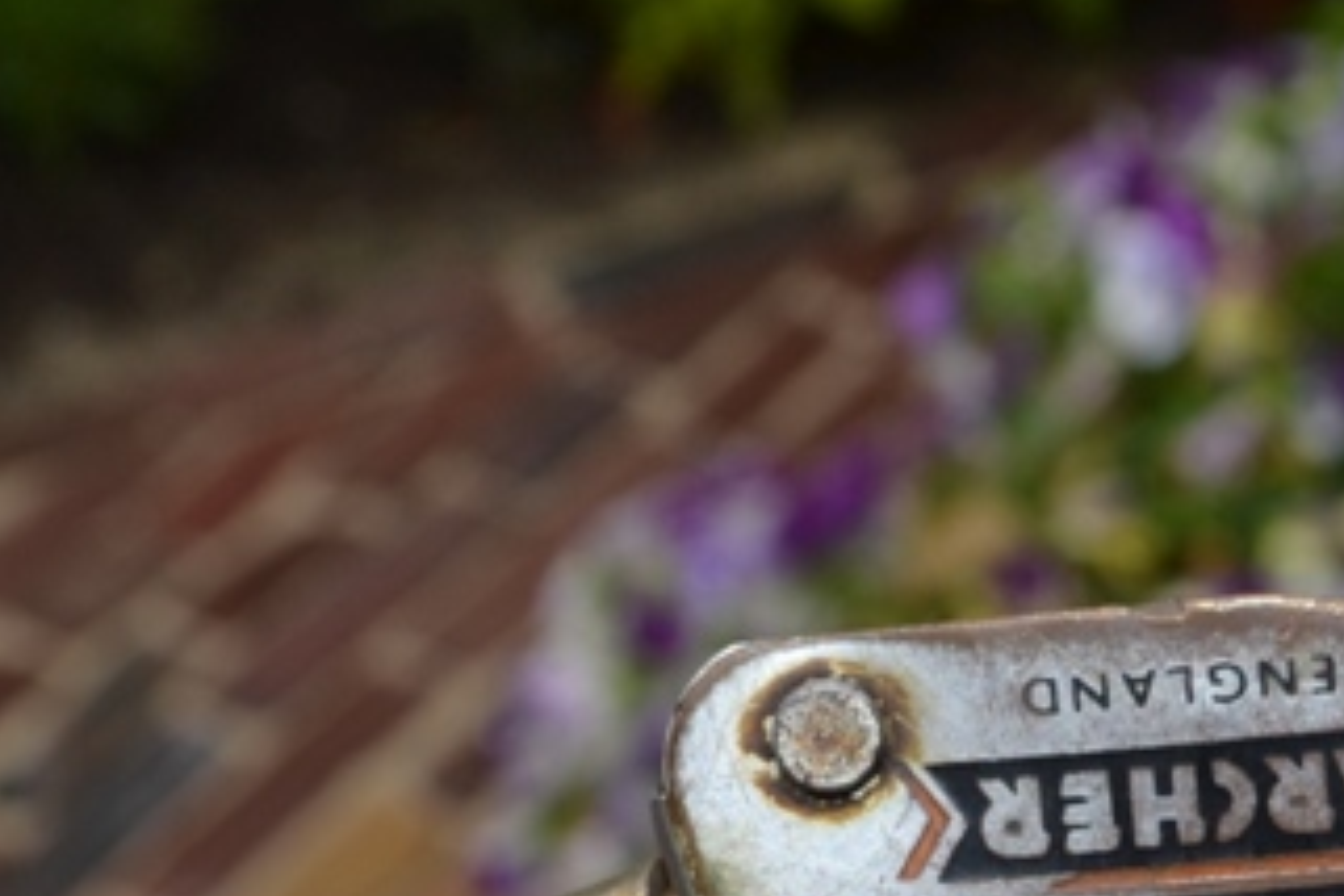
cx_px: 1264
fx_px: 4293
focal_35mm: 115
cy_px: 1049
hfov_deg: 17.5
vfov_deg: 11.7
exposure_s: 1/60
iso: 100
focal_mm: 24
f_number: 8
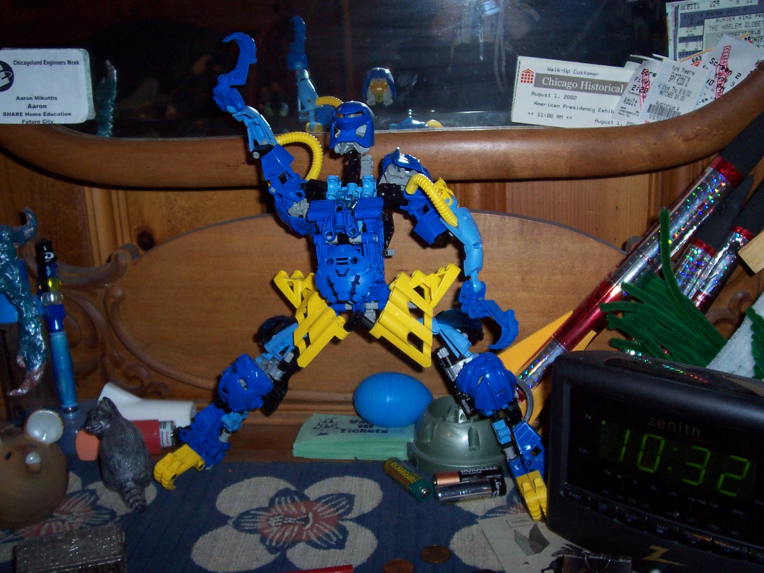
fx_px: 817
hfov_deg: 50.1
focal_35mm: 37
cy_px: 286
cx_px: 382
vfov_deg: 38.7
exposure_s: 1/60
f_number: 2.8
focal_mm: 5.6
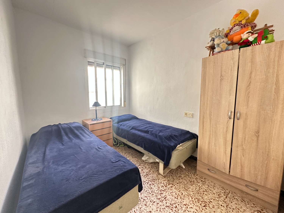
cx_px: 142
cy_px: 106
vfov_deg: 85.7
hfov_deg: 102.1
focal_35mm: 14
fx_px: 115
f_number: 2.2
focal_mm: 2.22
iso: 320
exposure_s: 1/68
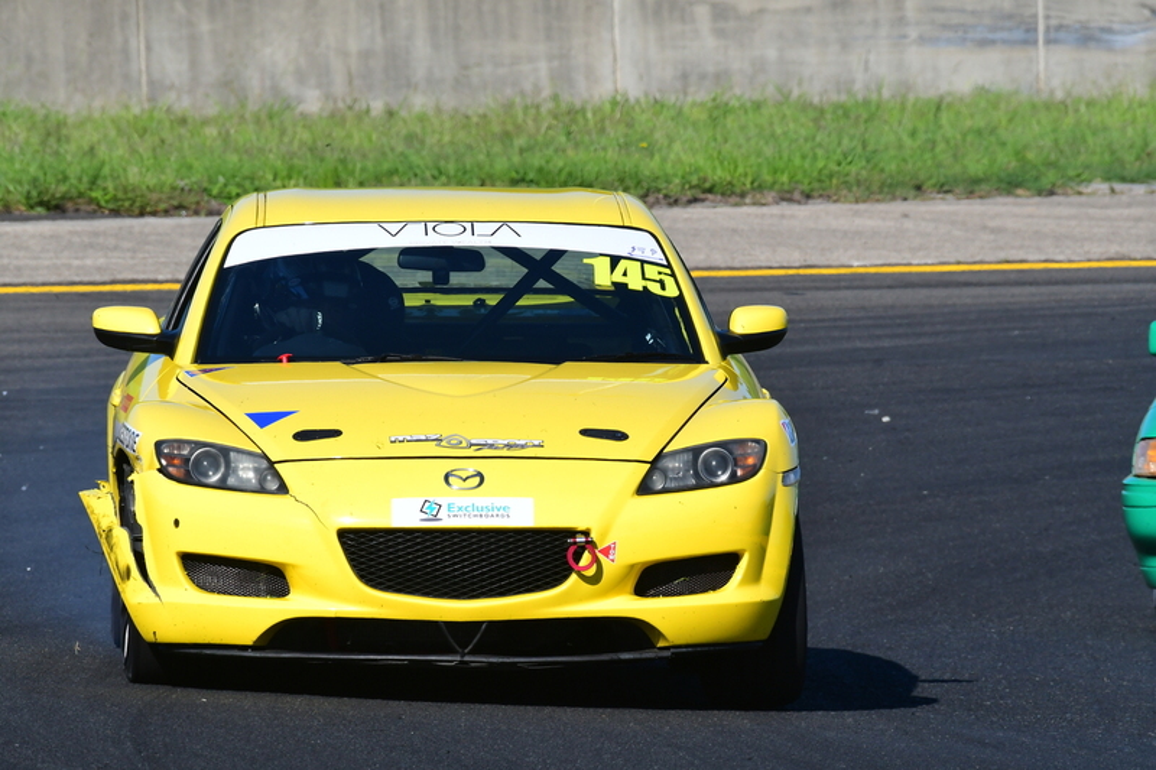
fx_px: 20225
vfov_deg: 2.2
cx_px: 578
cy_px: 385
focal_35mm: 630
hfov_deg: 3.3
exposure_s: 1/640
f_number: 13
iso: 500
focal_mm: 420
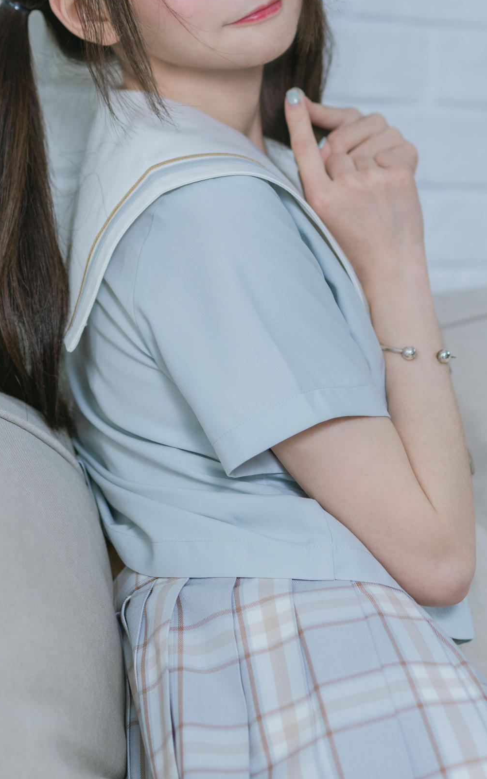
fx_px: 2484
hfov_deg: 11.2
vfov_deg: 17.8
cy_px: 289
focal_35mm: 117
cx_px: 250
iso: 80
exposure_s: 1/250
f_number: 1.8
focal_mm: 50
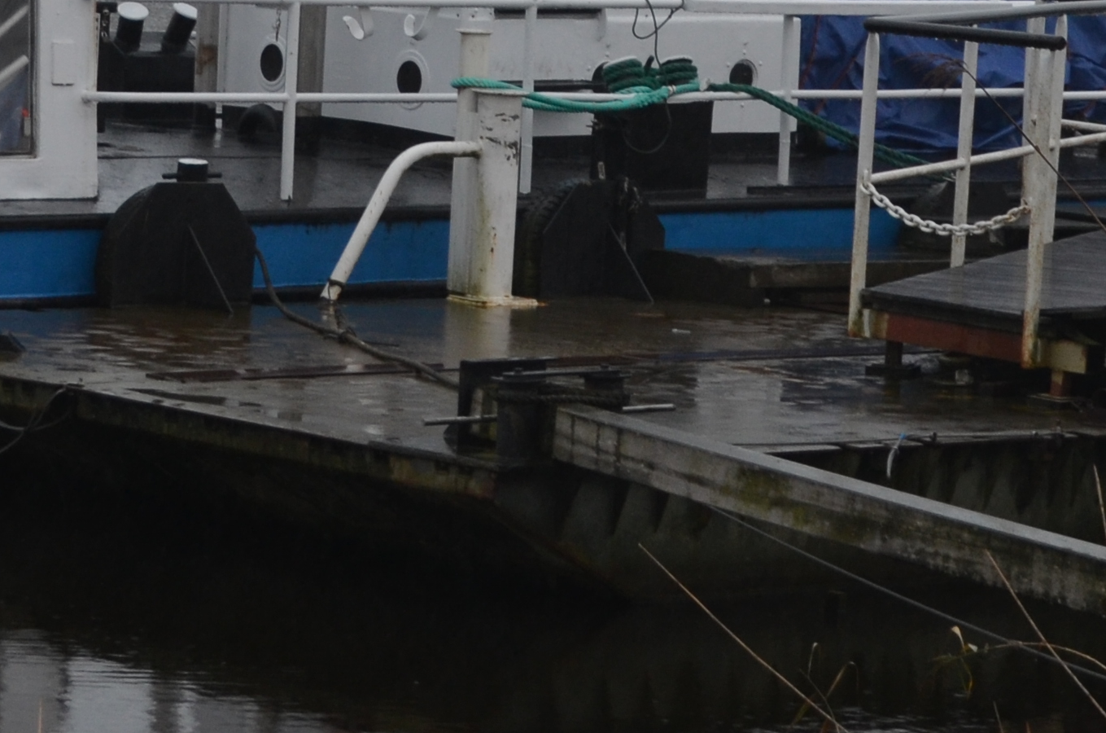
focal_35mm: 174
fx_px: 5334
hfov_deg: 11.8
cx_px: 559
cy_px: -296
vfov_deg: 7.7
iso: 400
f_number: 4.8
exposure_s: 1/60
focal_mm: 32
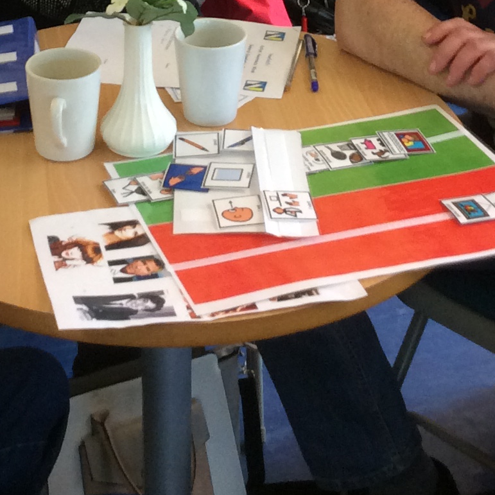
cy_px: -141
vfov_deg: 17.2
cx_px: 185
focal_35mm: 95
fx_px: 1537
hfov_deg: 18.3
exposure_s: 1/25
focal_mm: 3.3
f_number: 2.4
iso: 100
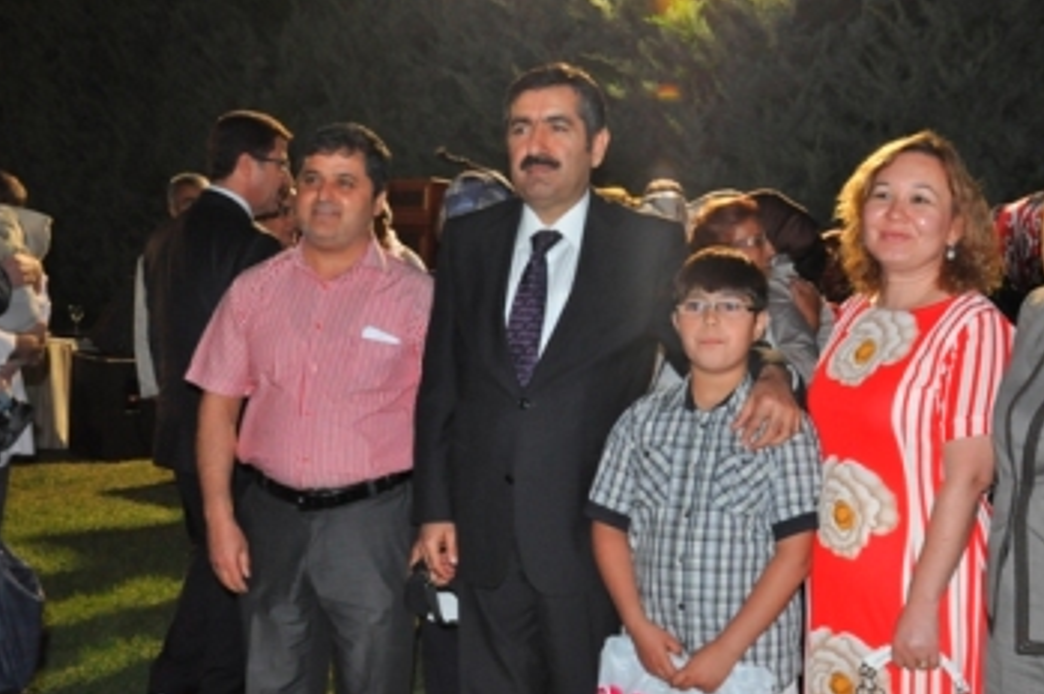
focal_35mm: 50
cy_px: 383
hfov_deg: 39.4
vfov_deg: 26.9
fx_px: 1449
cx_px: 652
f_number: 5
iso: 1600
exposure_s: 1/60
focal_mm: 26
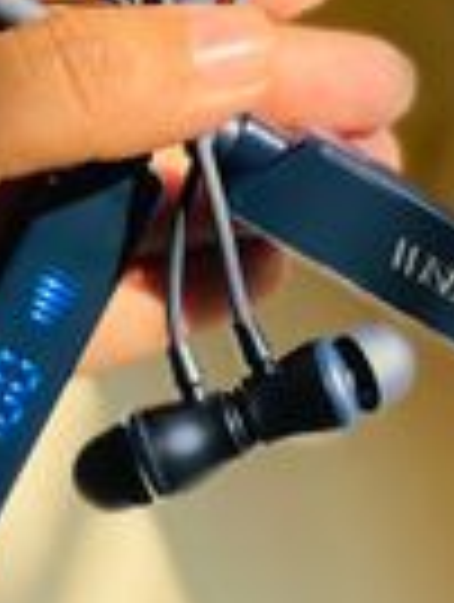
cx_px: 112
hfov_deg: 7.8
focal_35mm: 191
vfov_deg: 10.2
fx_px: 3329
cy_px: -32
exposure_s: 1/121
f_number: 2.2
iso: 50
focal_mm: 7.5
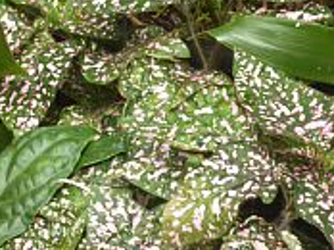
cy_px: 142
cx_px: -259
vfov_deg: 3.5
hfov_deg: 4.6
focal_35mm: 423
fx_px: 4076
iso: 160
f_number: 5.1
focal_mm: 20.6
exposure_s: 1/60
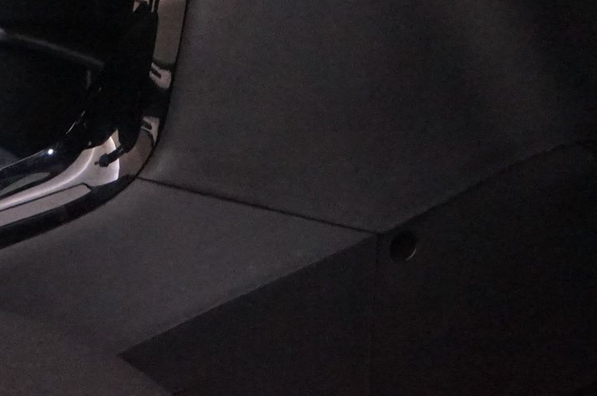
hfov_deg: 9.8
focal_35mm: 209
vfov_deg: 6.4
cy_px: -261
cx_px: 109
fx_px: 3462
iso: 6400
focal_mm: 62
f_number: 5.6
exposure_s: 1/40
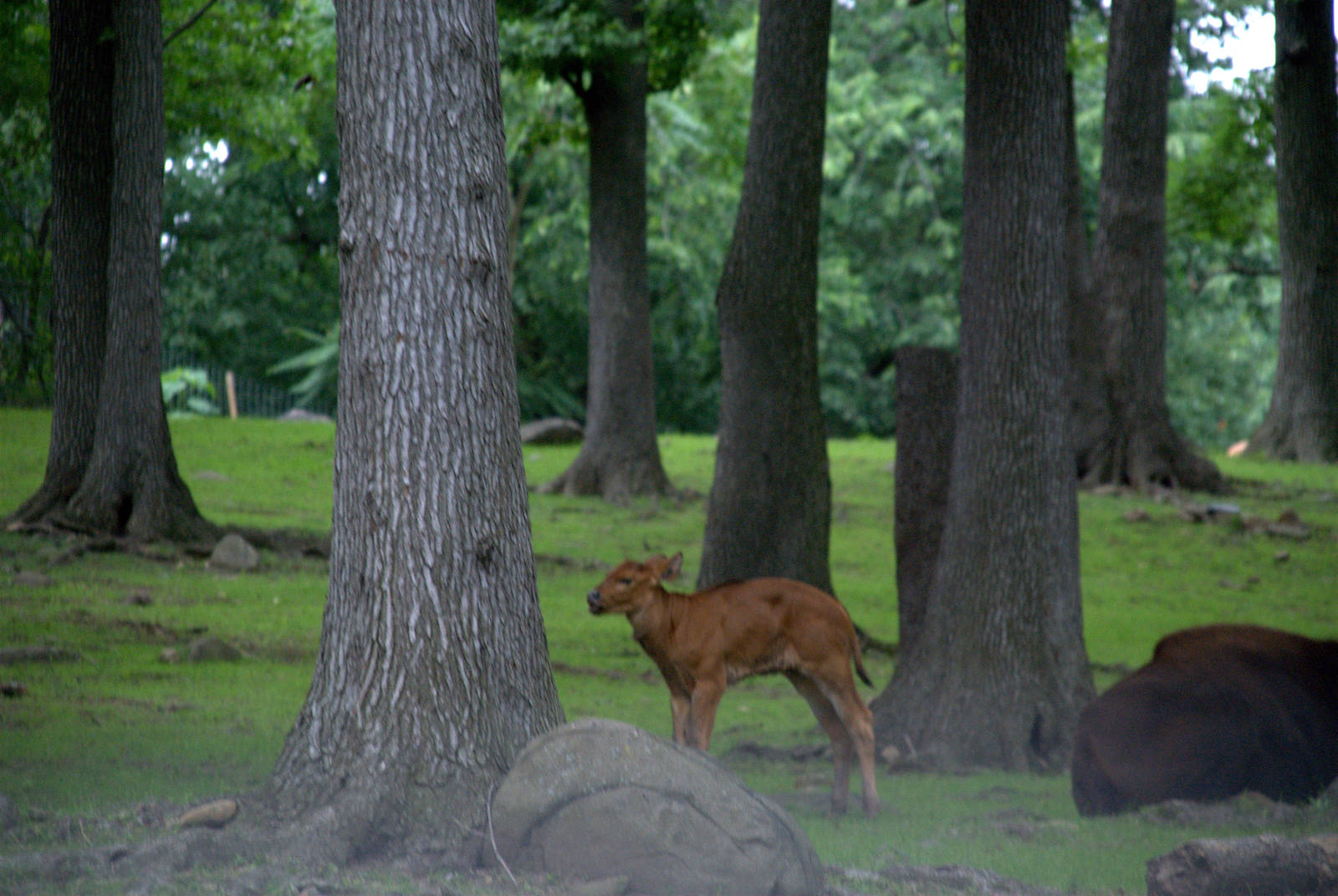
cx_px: 669
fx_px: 11166
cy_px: 448
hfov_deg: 6.9
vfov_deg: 4.6
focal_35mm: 300
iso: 1600
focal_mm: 200
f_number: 6.3
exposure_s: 1/320
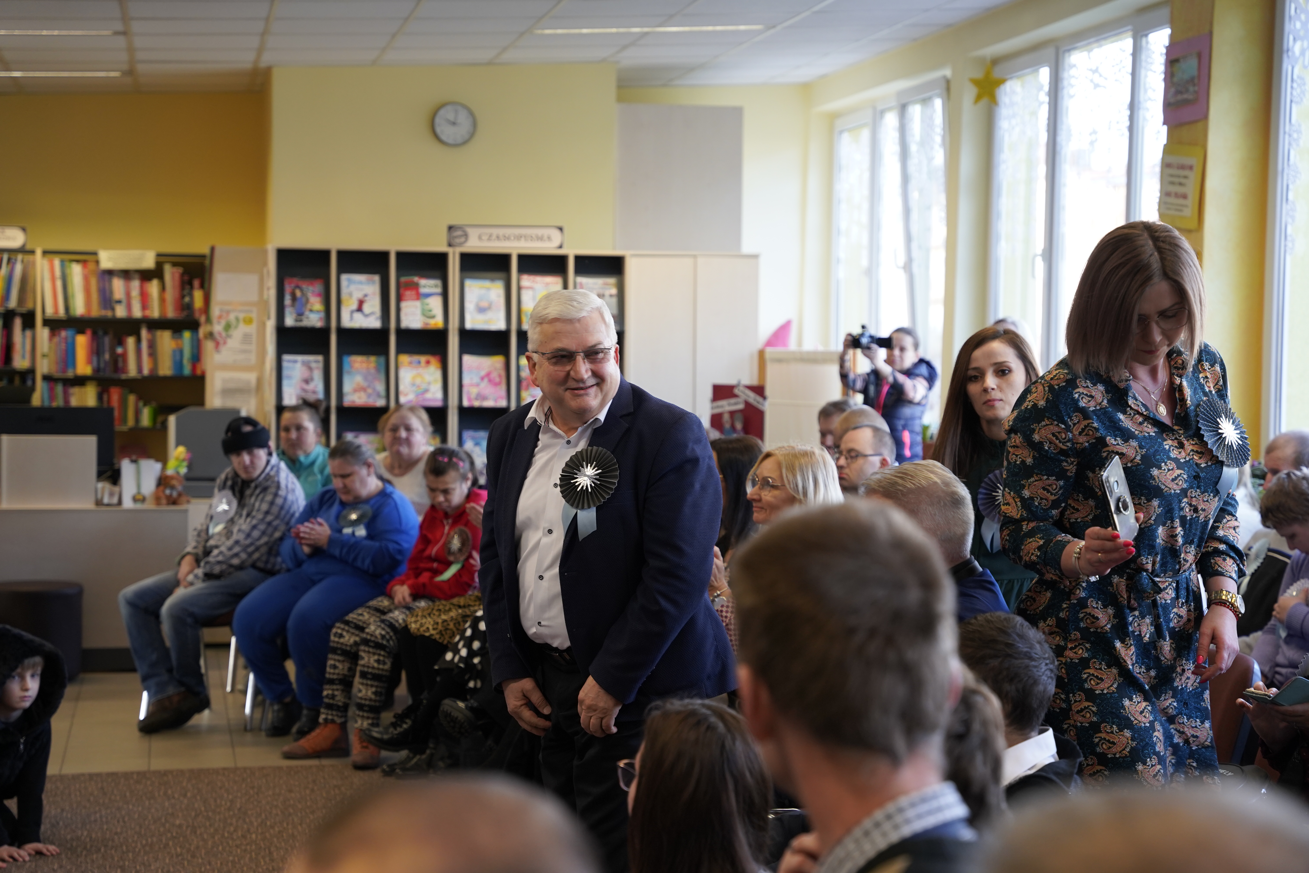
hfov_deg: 28.8
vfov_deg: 19.5
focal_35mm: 70
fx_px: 2545
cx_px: 654
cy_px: 436
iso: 1000
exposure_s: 1/160
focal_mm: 70
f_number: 4
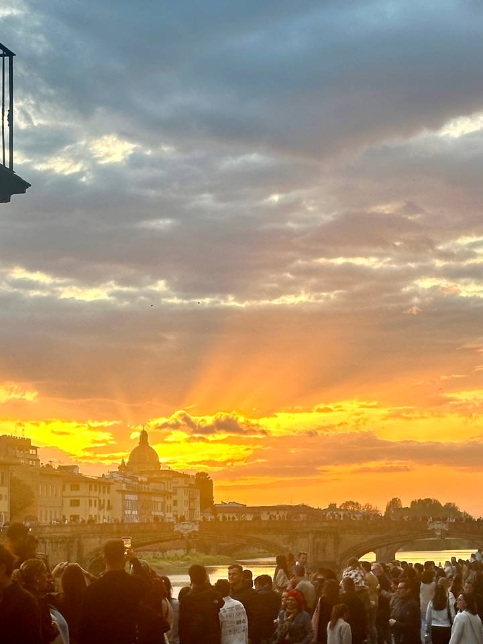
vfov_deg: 39.7
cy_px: 322
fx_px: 893
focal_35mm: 48
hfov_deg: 30.3
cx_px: 242
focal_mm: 6.86
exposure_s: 1/437
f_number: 1.78
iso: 64
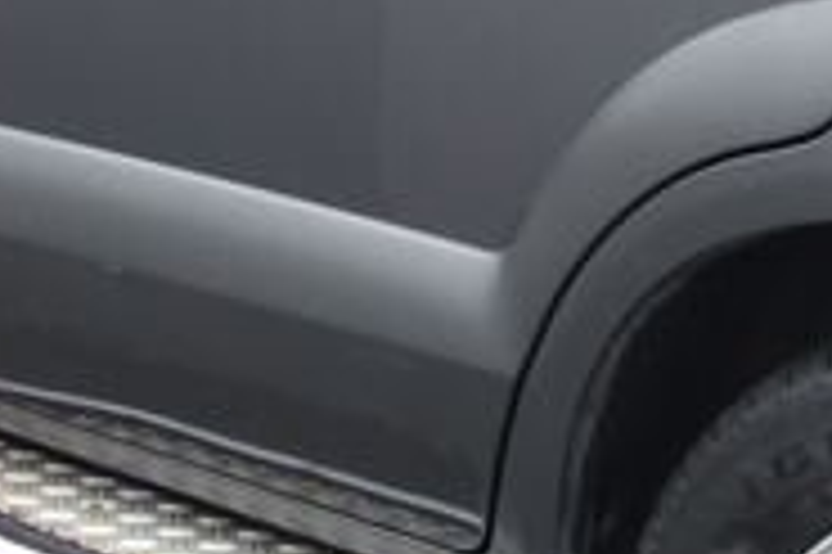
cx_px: 733
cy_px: -74
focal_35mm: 155
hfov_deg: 13.2
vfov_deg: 8.8
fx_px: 3579
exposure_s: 1/100
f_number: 2
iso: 125
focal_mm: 10.4
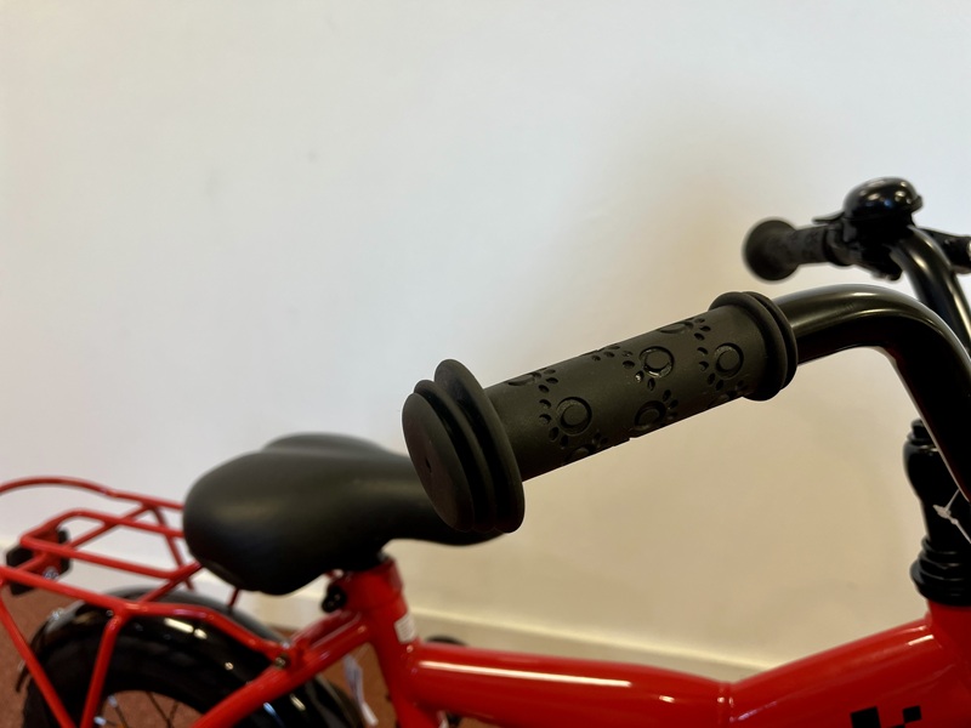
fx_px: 729
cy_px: 364
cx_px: 486
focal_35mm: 26
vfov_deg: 53.1
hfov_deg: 67.3
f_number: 1.6
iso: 80
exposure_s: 1/50
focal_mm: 5.1
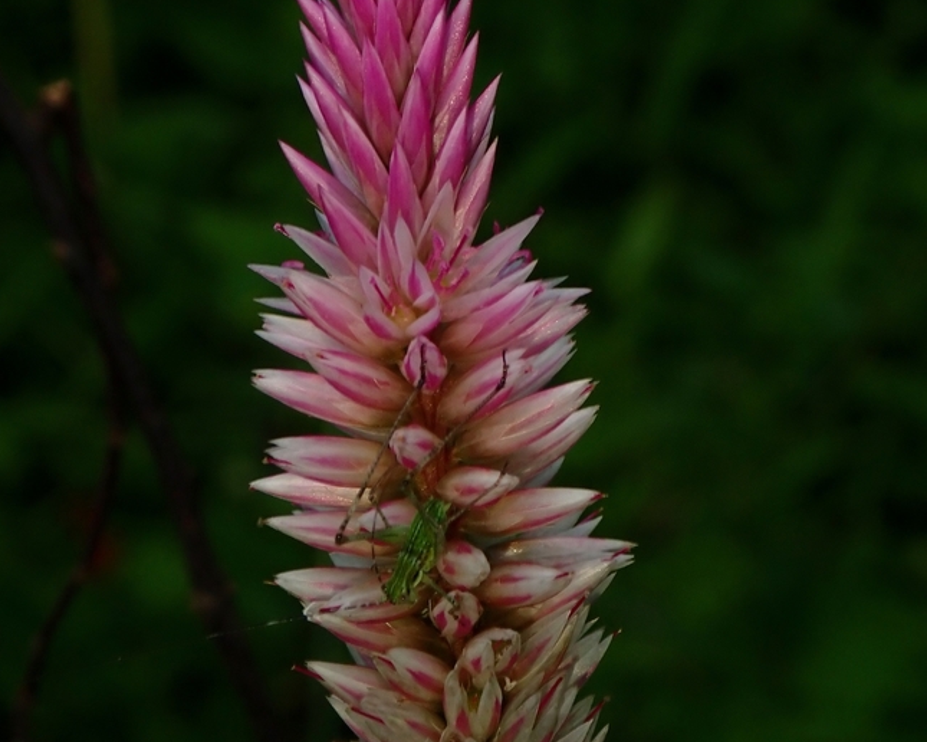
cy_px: 351
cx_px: 463
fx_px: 3594
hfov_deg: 14.7
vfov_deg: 11.8
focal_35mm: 131
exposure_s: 1/200
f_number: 6.3
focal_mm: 18
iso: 200
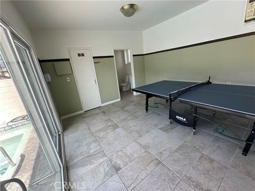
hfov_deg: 102.1
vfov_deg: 85.7
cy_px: 96
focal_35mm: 14
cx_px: 128
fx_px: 103
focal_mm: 2.22
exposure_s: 1/99
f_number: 2.2
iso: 40
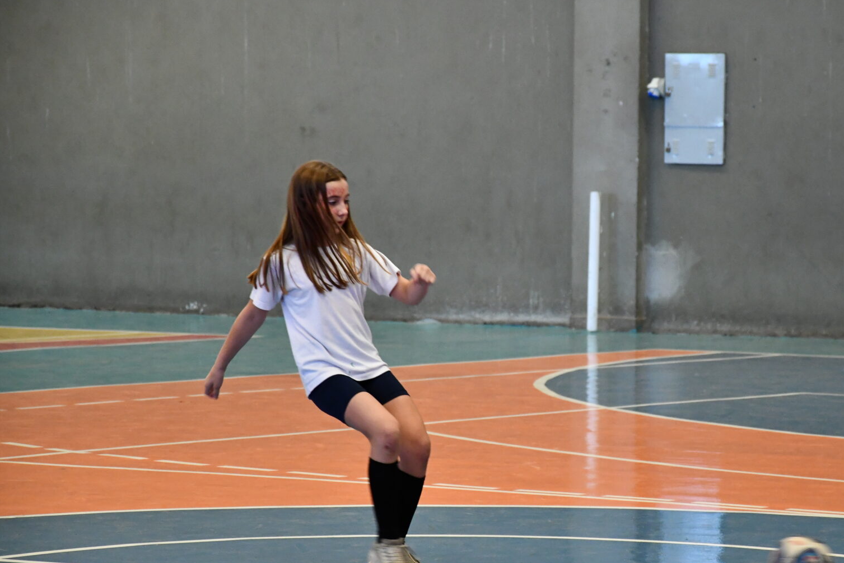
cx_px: 528
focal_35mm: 200
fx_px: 4689
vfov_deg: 6.9
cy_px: 320
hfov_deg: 10.3
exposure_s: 1/160
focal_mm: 105
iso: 3200
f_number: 5.6
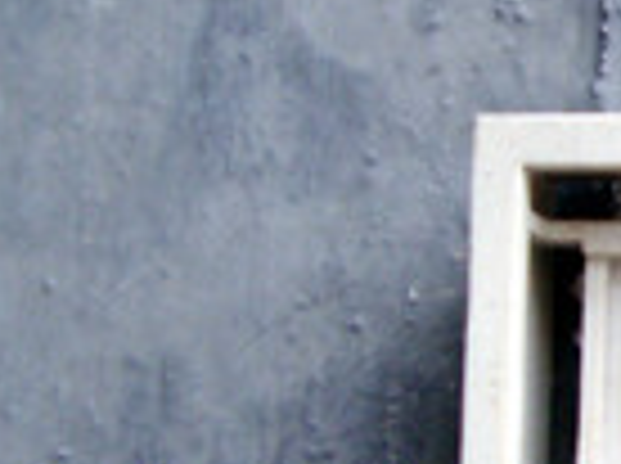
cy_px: 372
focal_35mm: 147
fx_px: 2633
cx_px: 1116
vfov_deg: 10.0
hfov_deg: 12.3
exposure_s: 1/50
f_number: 2.6
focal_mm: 7.6
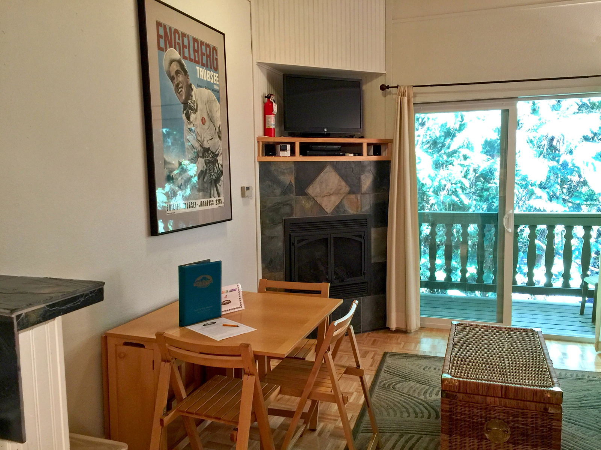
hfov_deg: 61.7
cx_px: 300
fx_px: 503
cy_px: 225
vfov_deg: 48.2
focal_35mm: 29
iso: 64
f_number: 2.2
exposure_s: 1/15
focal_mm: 4.15
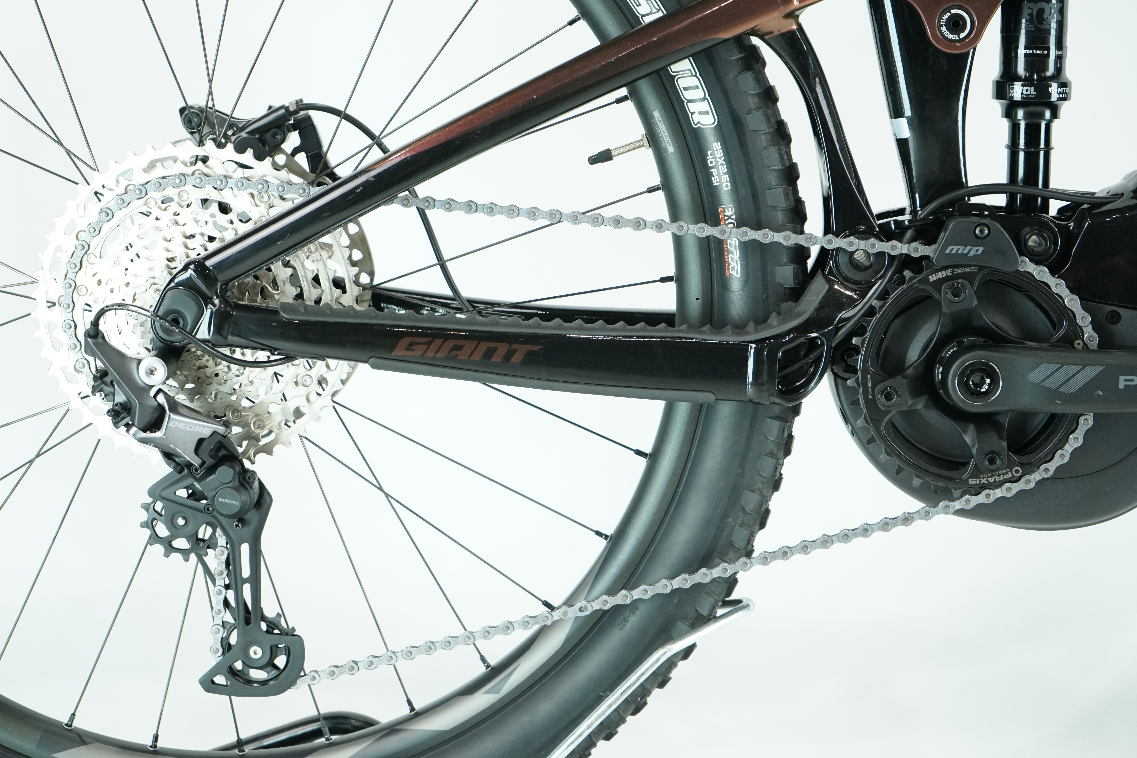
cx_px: 568
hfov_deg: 28.8
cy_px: 379
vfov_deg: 19.5
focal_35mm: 70
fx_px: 2211
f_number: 5.6
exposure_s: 1/200
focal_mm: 70
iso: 2500
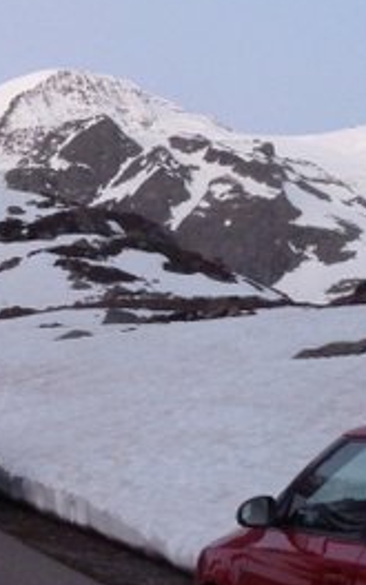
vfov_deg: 25.5
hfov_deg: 15.9
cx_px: 40
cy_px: 297
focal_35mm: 81
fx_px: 1293
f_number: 3.7
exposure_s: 1/25
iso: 800
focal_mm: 6.9
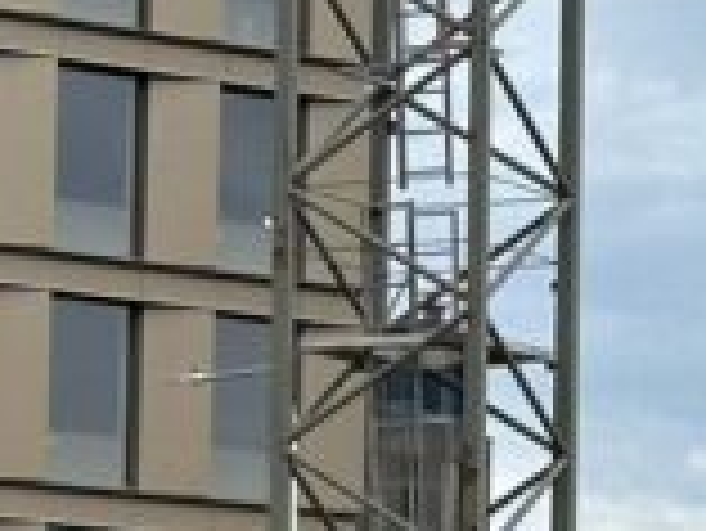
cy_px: 824
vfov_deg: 4.7
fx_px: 6389
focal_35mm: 313
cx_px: -540
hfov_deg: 6.2
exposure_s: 1/2114
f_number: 1.78
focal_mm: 6.86
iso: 64
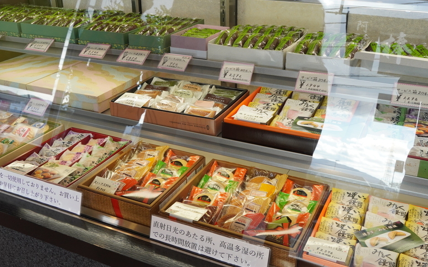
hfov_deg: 50.4
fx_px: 455
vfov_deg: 32.7
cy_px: 115
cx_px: 222
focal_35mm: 39
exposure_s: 1/125
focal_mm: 20
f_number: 7.1
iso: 500
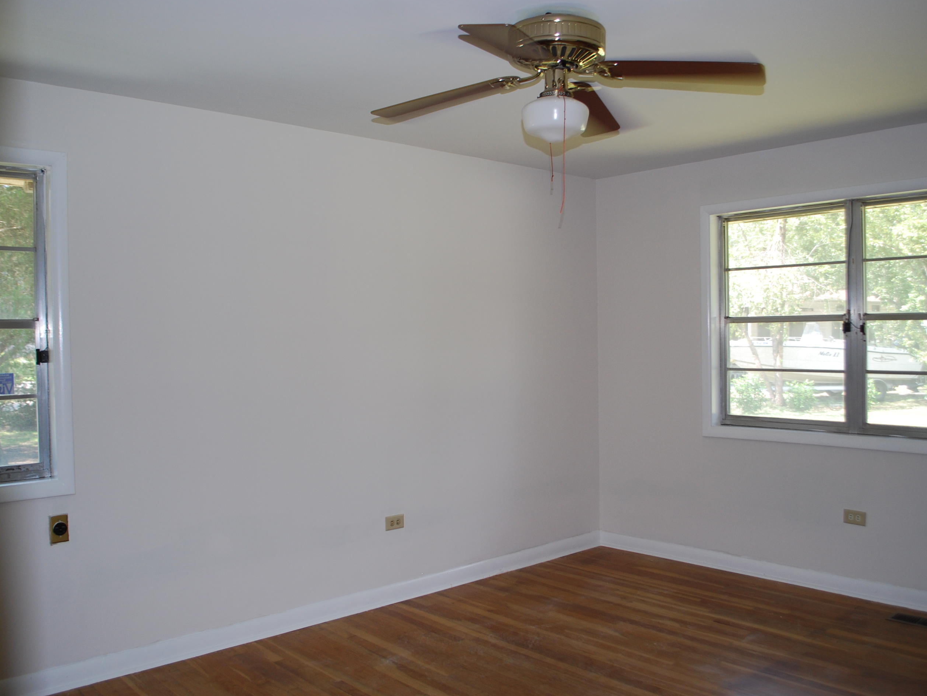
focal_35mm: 30
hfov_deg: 59.9
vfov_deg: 46.8
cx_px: 481
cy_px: 358
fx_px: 804
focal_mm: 18
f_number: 3.5
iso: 200
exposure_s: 1/60
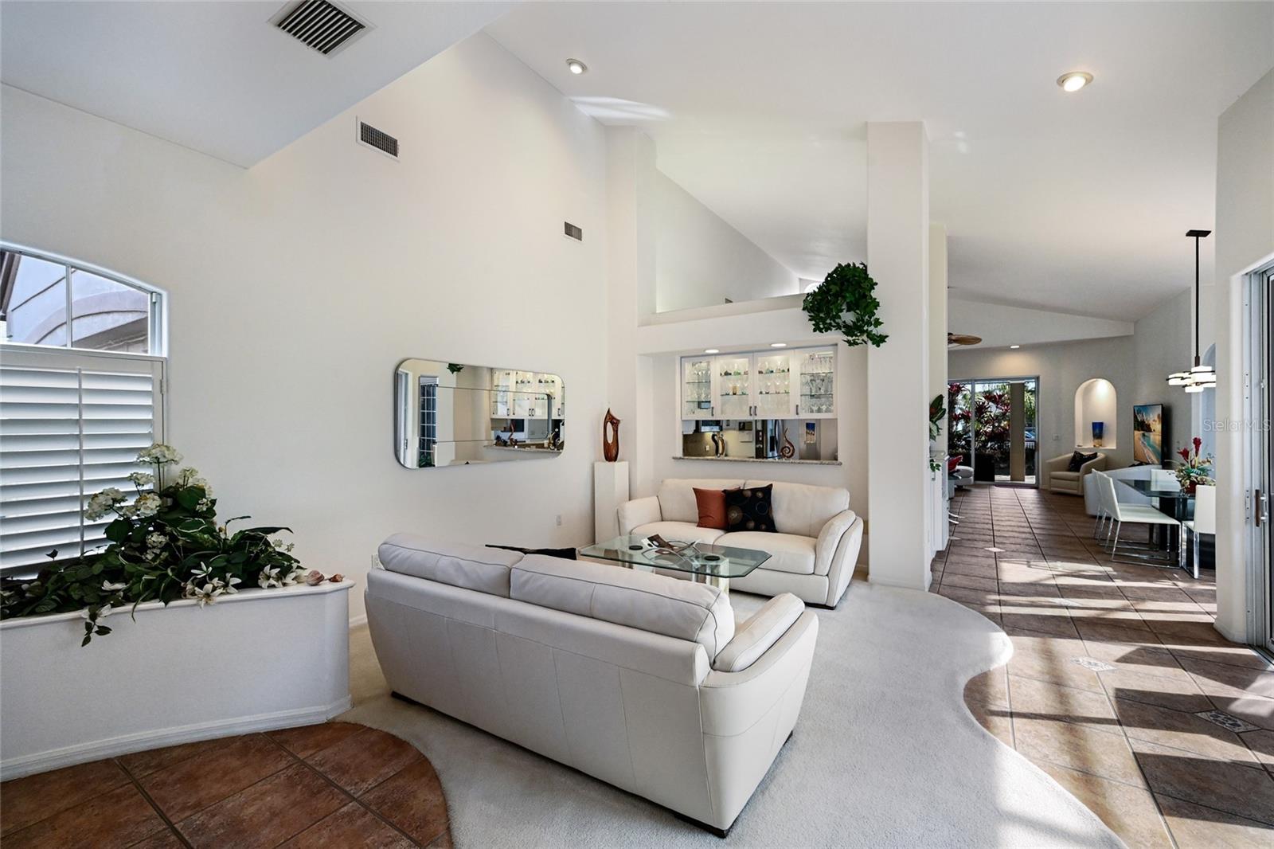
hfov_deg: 100.4
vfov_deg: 77.3
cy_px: 424
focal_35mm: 15
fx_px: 531
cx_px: 637
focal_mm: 15
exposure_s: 1/160
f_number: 8
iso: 3200
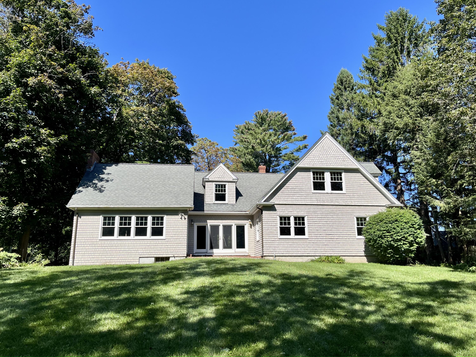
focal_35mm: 26
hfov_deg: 67.3
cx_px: 238
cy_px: 178
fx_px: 358
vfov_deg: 53.1
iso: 50
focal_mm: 5.1
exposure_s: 1/2410
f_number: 1.6
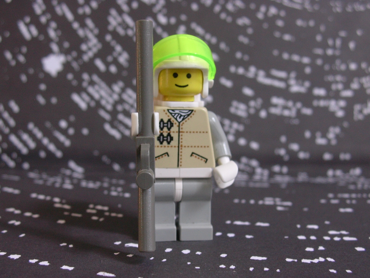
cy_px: 139
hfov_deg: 42.1
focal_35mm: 45
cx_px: 185
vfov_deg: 32.2
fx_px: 481
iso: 70
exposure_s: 1/13.8
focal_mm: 6.7
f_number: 2.9
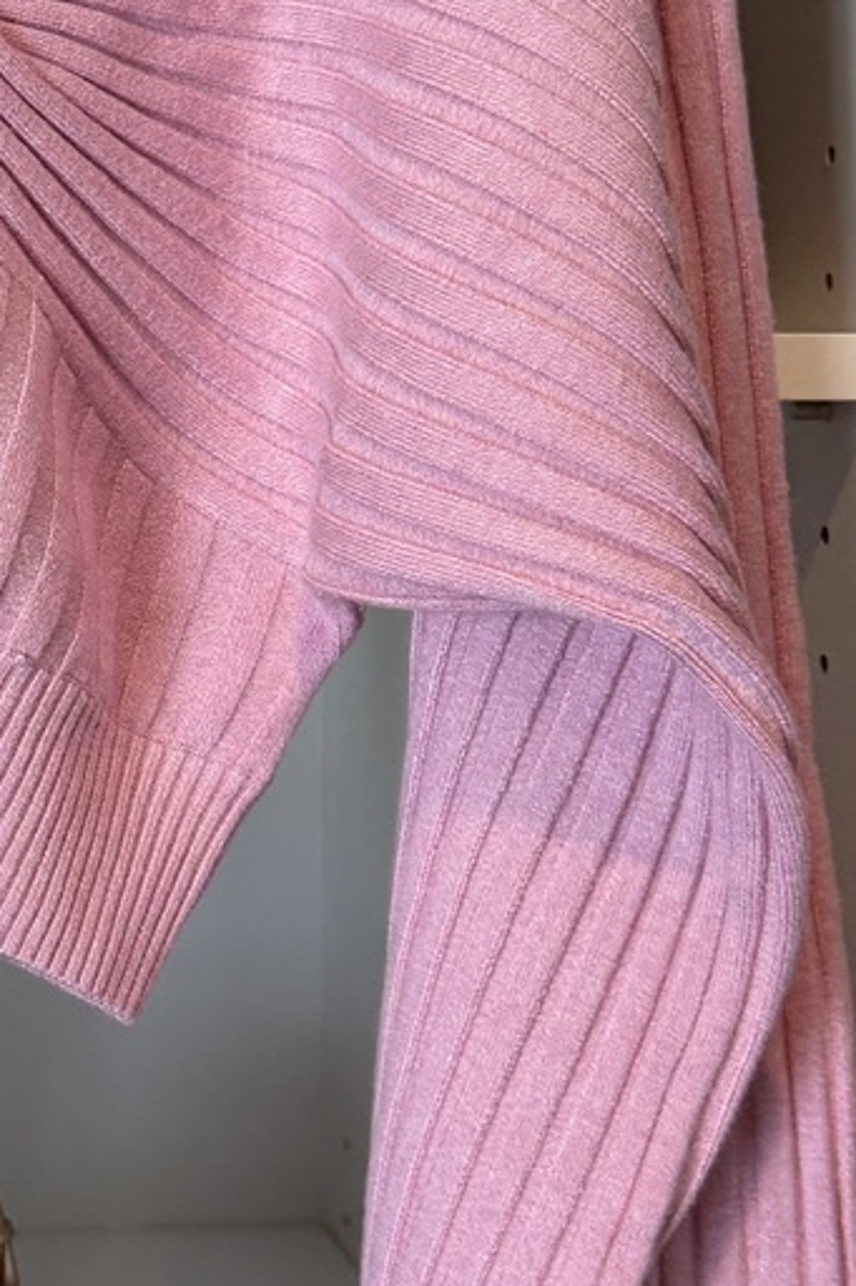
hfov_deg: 17.0
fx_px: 2784
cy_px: 457
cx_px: -53
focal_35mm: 78
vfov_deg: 25.9
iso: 160
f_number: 1.78
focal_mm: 6.76
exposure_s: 1/100
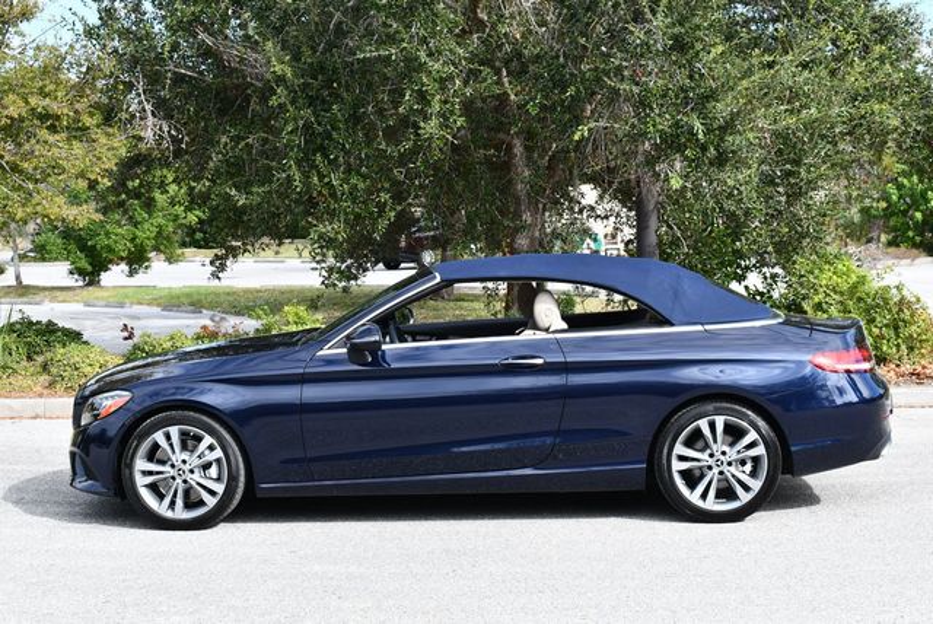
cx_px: 466
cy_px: 312
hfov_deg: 33.4
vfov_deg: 22.7
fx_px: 1556
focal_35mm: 60
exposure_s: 1/250
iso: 200
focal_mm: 30
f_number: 8
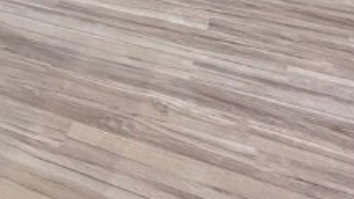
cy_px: -241
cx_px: -243
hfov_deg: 21.7
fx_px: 676
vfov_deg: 13.4
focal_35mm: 72
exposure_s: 1/120
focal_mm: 2.22
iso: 100
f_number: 2.2
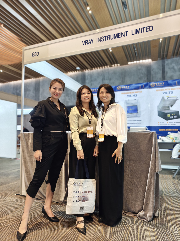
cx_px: 90
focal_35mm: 23
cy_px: 120
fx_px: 159
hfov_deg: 58.9
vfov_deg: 73.9
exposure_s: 1/33.3
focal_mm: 6.68
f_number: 1.42
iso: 250
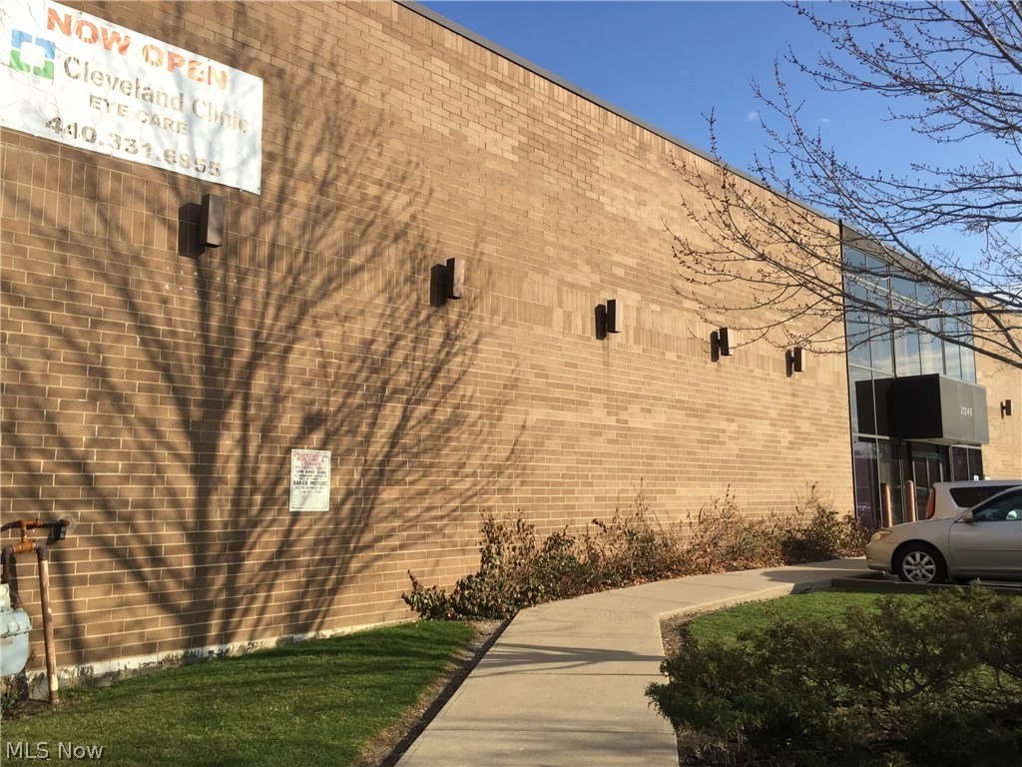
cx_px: 511
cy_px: 384
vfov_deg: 48.2
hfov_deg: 61.7
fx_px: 856
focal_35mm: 29
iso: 32
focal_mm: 4.15
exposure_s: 1/1582
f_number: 2.2
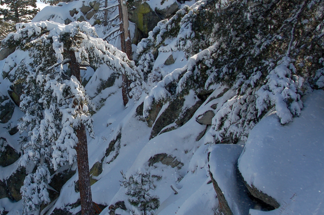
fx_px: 432
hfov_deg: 39.6
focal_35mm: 48
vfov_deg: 27.8
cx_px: 68
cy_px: 68
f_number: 9
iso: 200
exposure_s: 1/320
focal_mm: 20
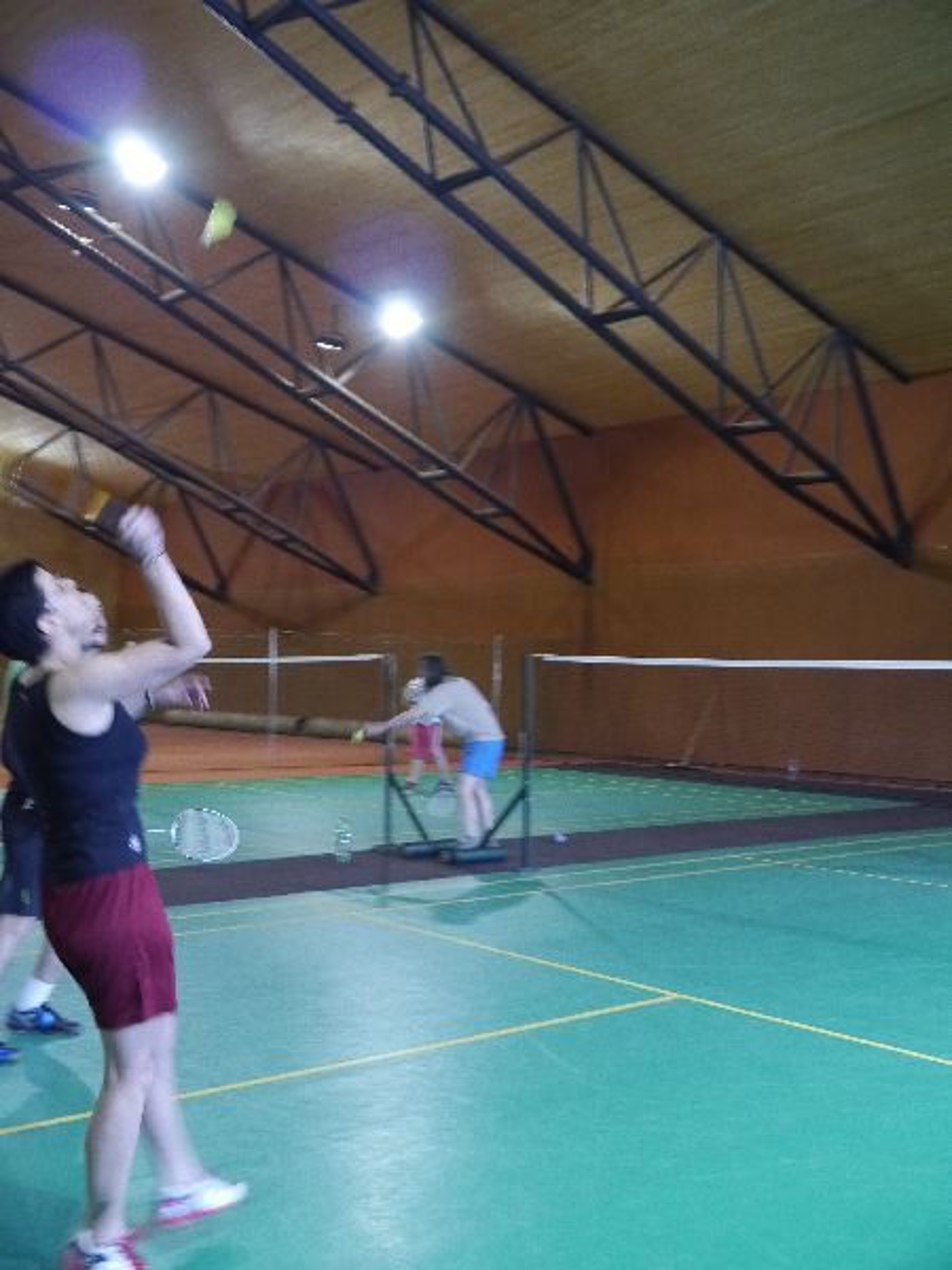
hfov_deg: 36.0
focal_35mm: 40
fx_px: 1467
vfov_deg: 46.8
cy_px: 635
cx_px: 476
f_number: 4.2
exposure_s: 1/60
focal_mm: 20
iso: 1250
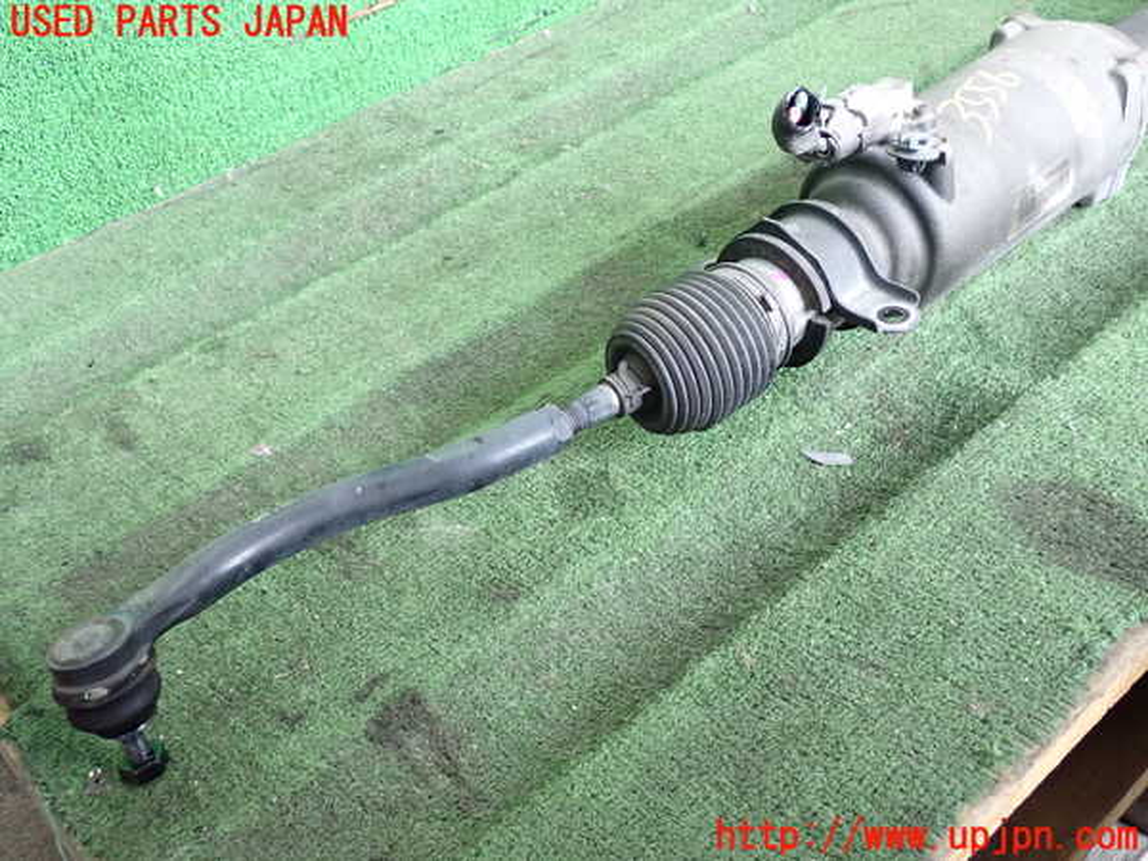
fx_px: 1260
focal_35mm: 38
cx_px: 574
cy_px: 430
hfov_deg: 49.0
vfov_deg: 37.7
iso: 800
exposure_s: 1/125
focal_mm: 6.83
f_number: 2.7
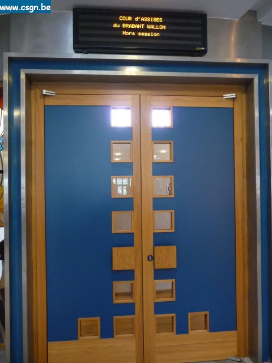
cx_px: 136
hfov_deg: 49.7
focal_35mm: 28
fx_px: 293
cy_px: 182
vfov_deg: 63.4
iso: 400
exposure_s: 1/8
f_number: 3.3
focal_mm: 4.7
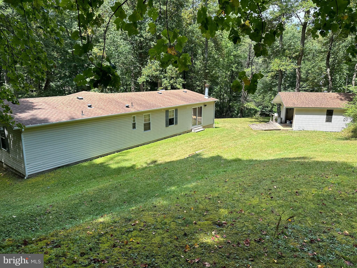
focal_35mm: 24
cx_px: 178
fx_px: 248
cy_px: 134
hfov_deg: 71.6
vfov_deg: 56.8
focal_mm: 6.86
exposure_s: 1/1198
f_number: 1.78
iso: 80
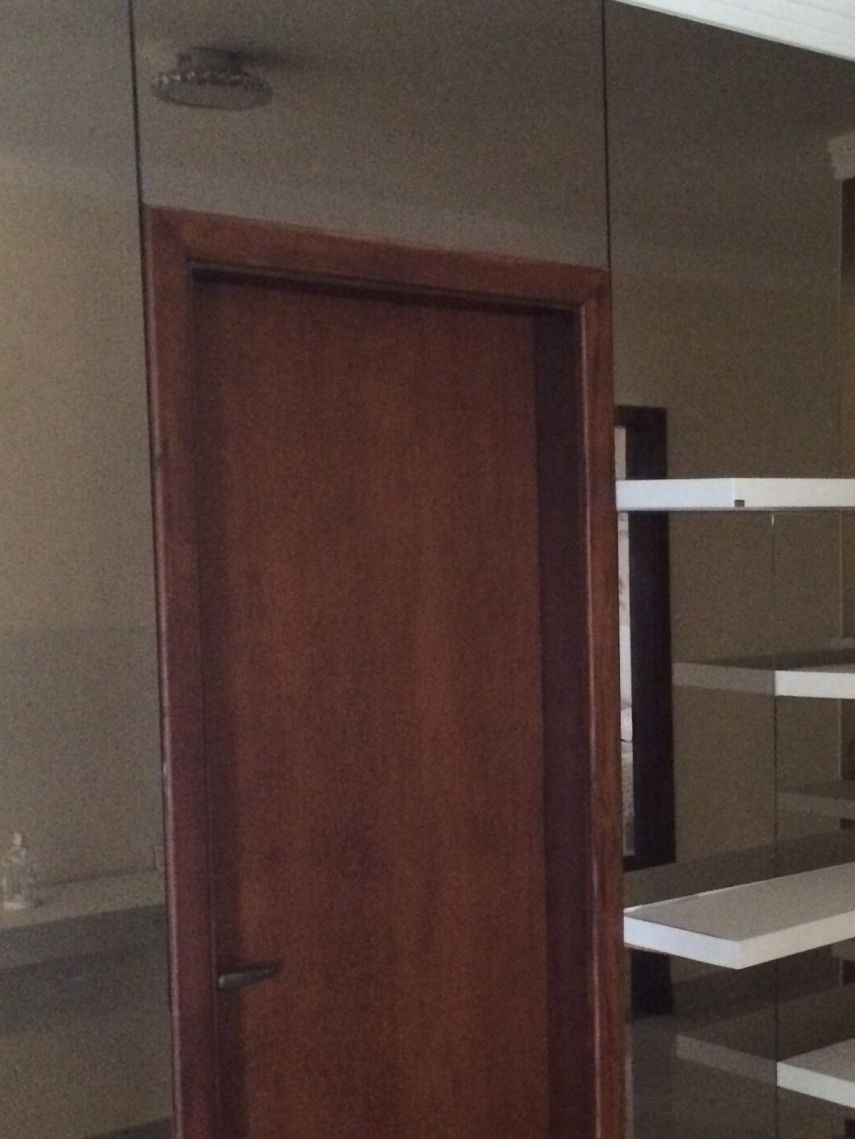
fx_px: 1745
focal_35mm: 53
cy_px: 706
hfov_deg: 27.0
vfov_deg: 36.0
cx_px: 674
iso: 500
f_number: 2.2
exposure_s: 1/15
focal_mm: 4.15
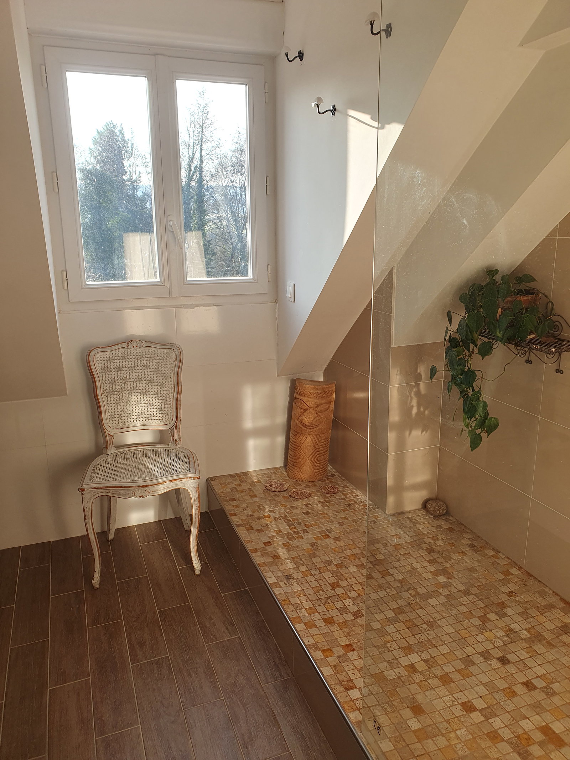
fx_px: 571
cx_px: 285
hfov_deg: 53.1
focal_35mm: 26
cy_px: 380
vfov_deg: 67.3
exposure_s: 1/202
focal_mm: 4.32
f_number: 2.4
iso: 50
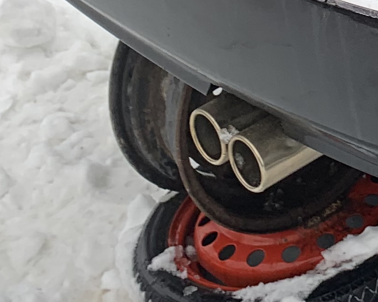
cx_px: 675
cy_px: -368
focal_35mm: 125
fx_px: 1398
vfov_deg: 10.9
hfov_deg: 13.8
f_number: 1.8
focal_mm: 4.25
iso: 25
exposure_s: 1/176
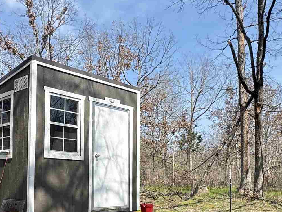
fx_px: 350
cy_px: 161
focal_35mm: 43
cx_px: 114
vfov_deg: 32.9
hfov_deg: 43.7
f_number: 2.2
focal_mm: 2.22
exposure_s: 1/498
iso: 40
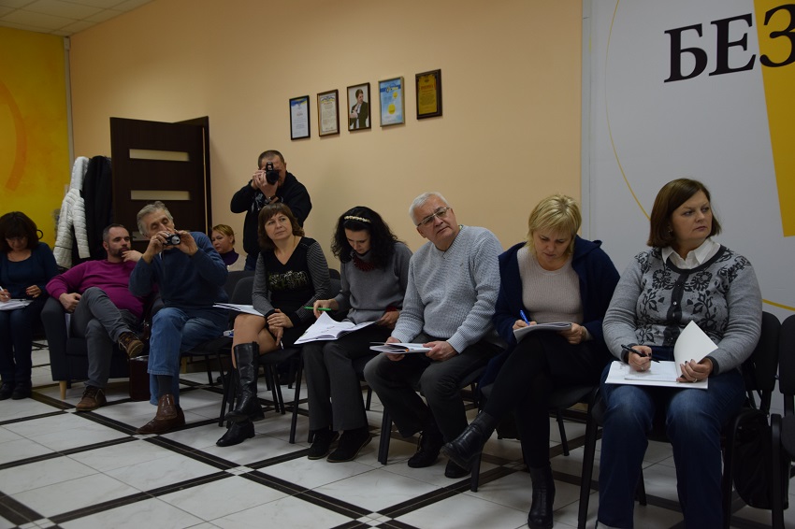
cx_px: 398
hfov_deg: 51.3
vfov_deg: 35.5
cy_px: 264
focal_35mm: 38
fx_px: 828
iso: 500
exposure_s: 1/50
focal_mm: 25
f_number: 4
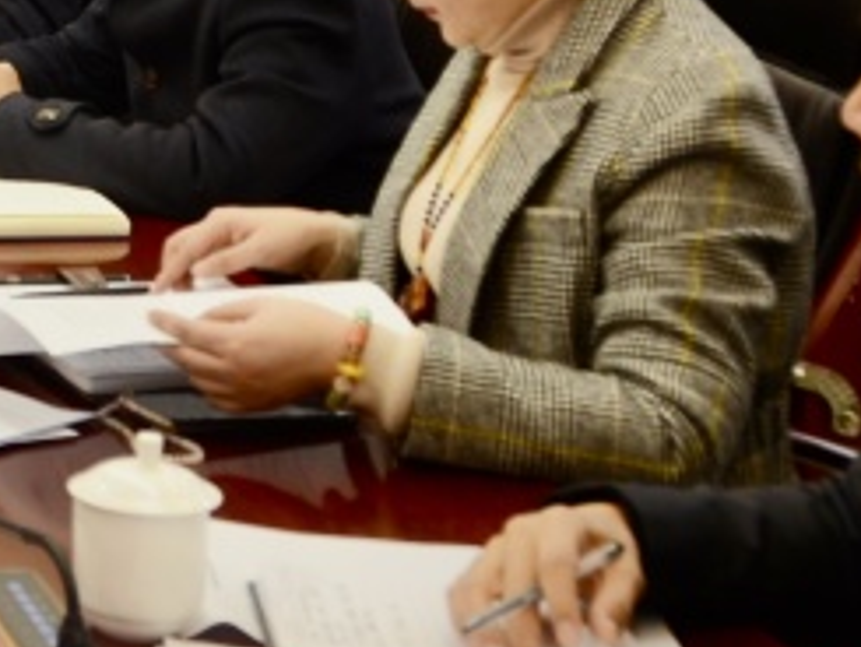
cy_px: -188
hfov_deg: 15.3
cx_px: -611
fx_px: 2837
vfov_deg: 12.6
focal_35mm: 114
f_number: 4.5
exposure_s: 1/15
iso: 140
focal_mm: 18
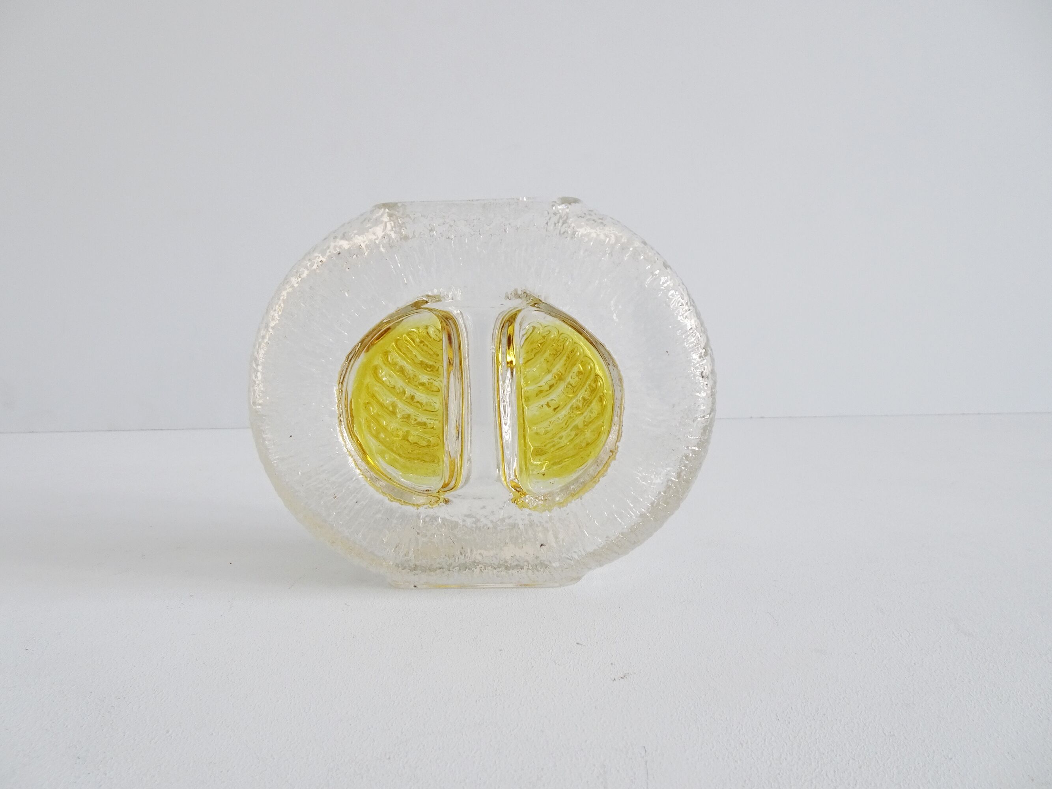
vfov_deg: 56.8
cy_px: 394
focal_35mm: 24
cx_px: 526
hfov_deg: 71.6
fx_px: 729
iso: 100
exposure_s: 1/30
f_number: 3.5
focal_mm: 4.1
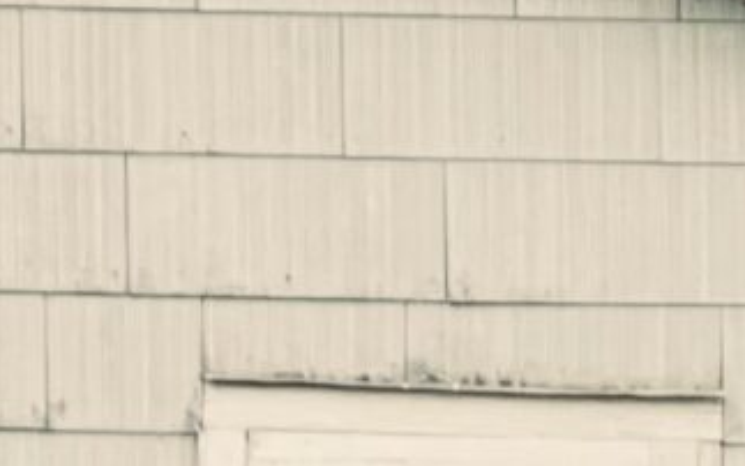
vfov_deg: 2.4
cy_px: 2171
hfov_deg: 3.9
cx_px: 1282
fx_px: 10905
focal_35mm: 537
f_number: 2.2
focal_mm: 7.5
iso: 20
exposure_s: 1/126
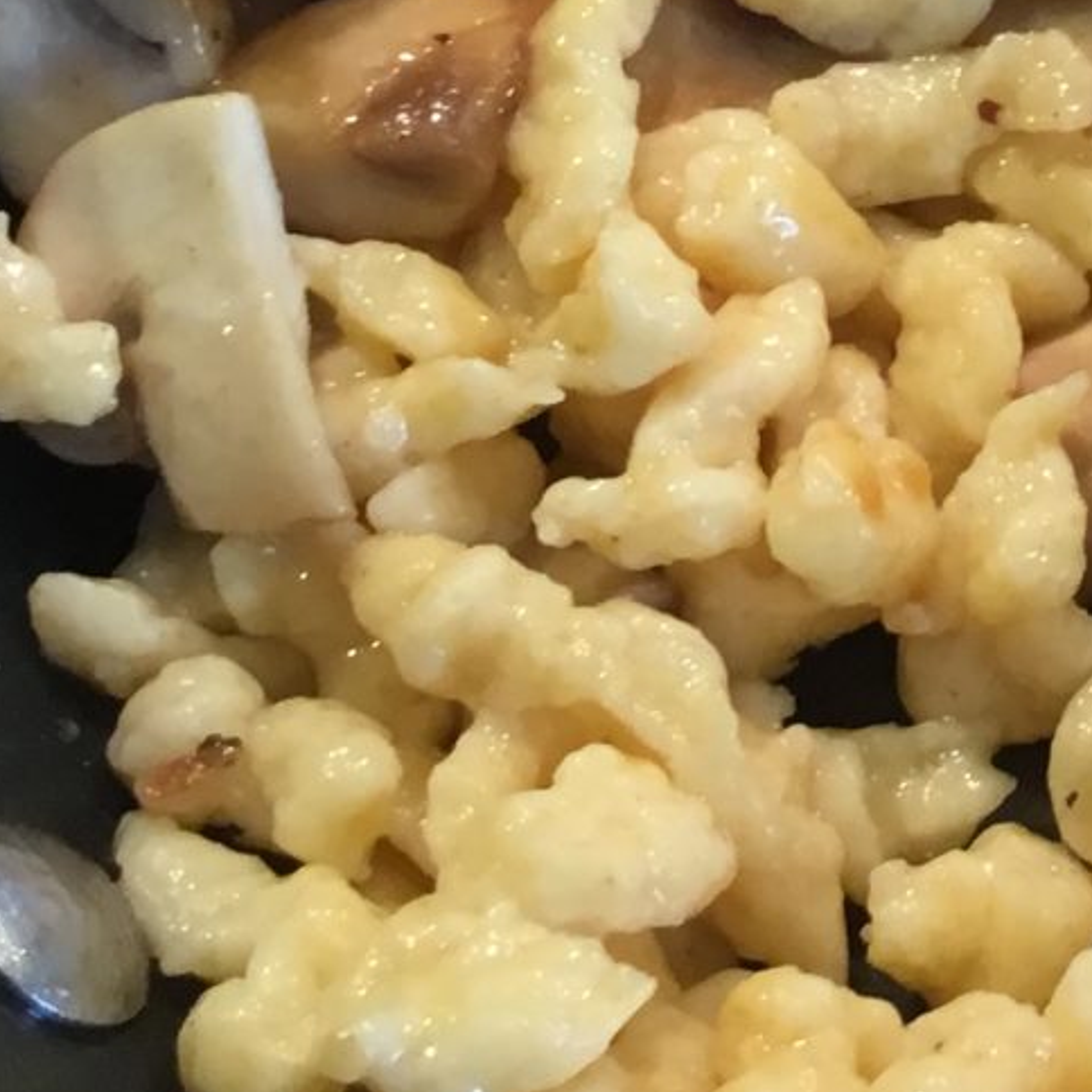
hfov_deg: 14.2
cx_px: 1575
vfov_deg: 14.8
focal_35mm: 116
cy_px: 43
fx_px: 4140
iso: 64
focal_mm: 3.3
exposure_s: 1/33
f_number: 2.4
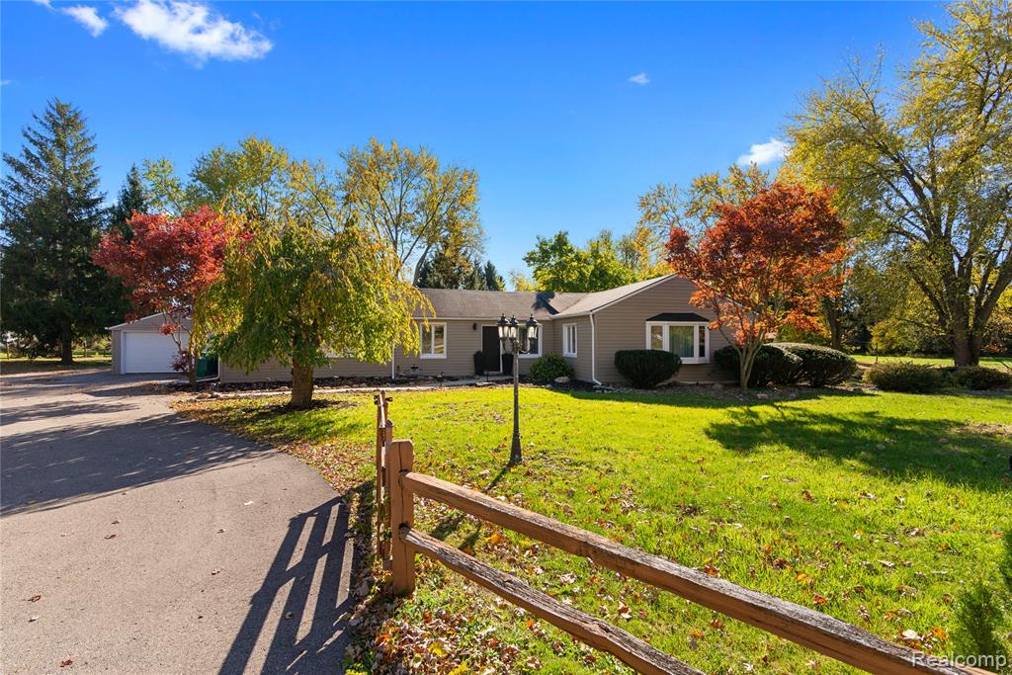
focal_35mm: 17
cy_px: 338
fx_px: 478
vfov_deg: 70.5
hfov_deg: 93.3
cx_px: 506
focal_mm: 17
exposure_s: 1/400
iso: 320
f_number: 9
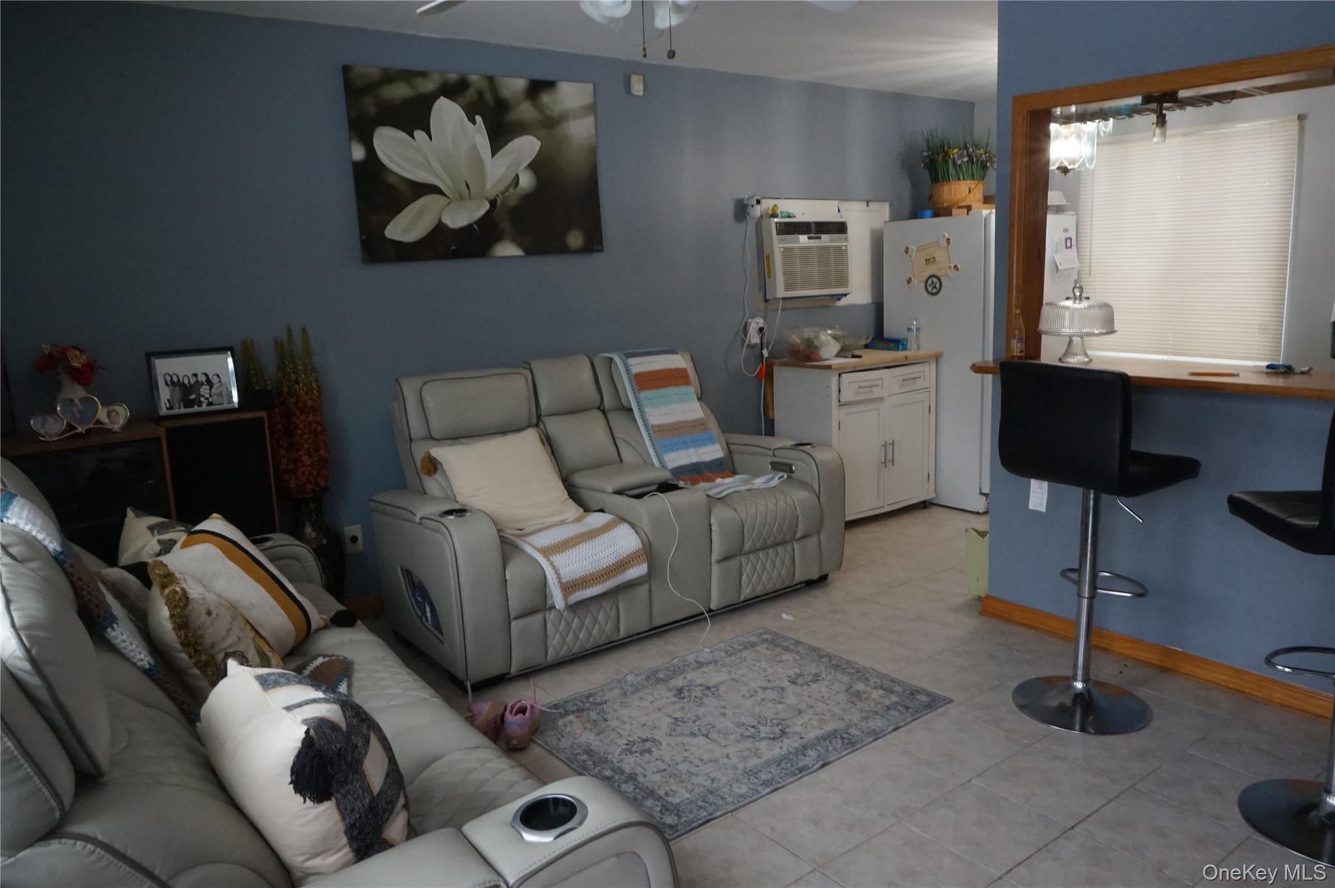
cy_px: 444
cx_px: 668
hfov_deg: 70.5
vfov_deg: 50.3
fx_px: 945
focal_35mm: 26
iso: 1600
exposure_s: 1/20
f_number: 18
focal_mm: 17
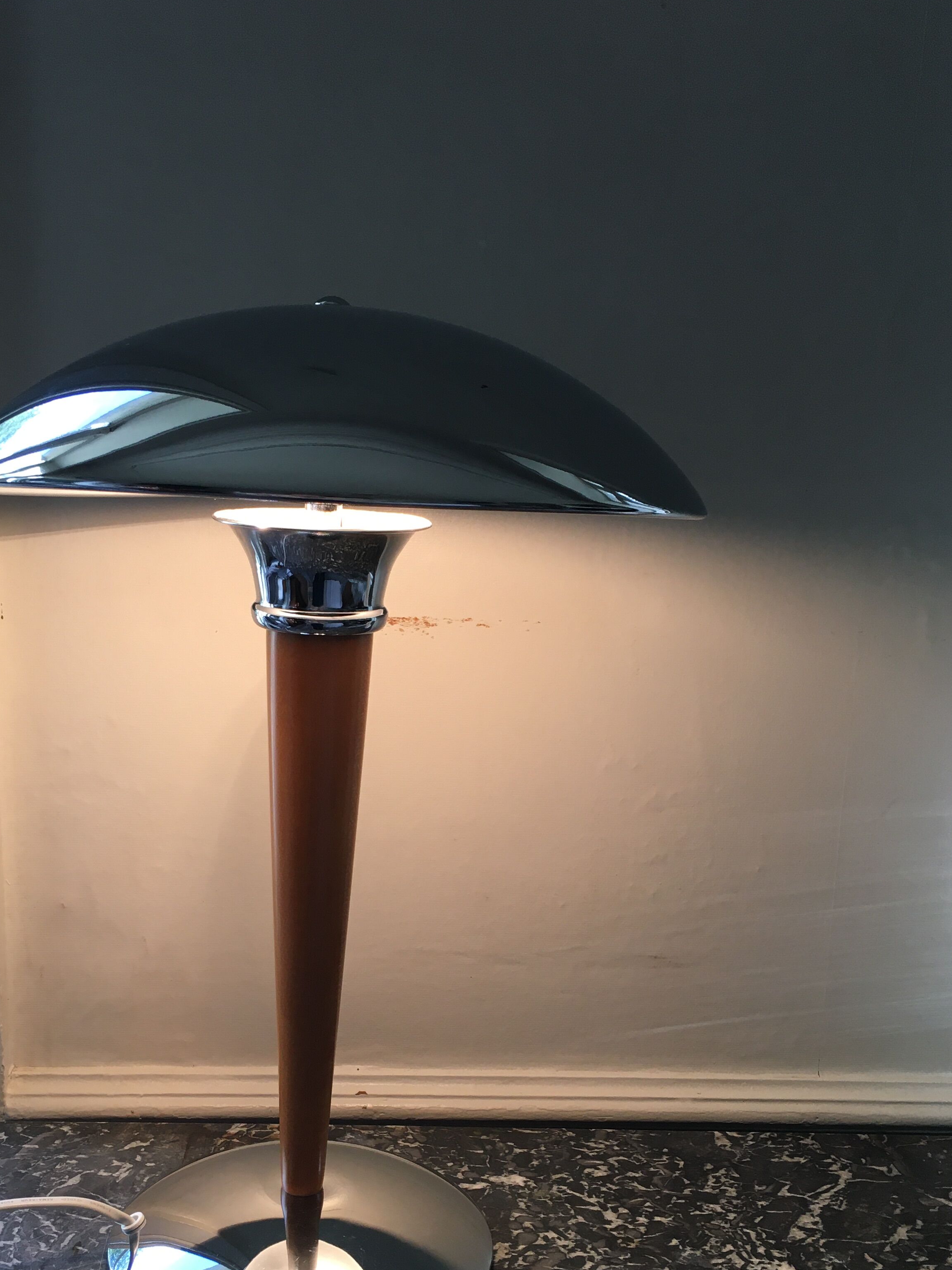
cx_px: 380
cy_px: 794
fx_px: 1393
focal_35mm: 38
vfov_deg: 48.5
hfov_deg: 37.6
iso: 25
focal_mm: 4.15
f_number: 2.2
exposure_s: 1/33
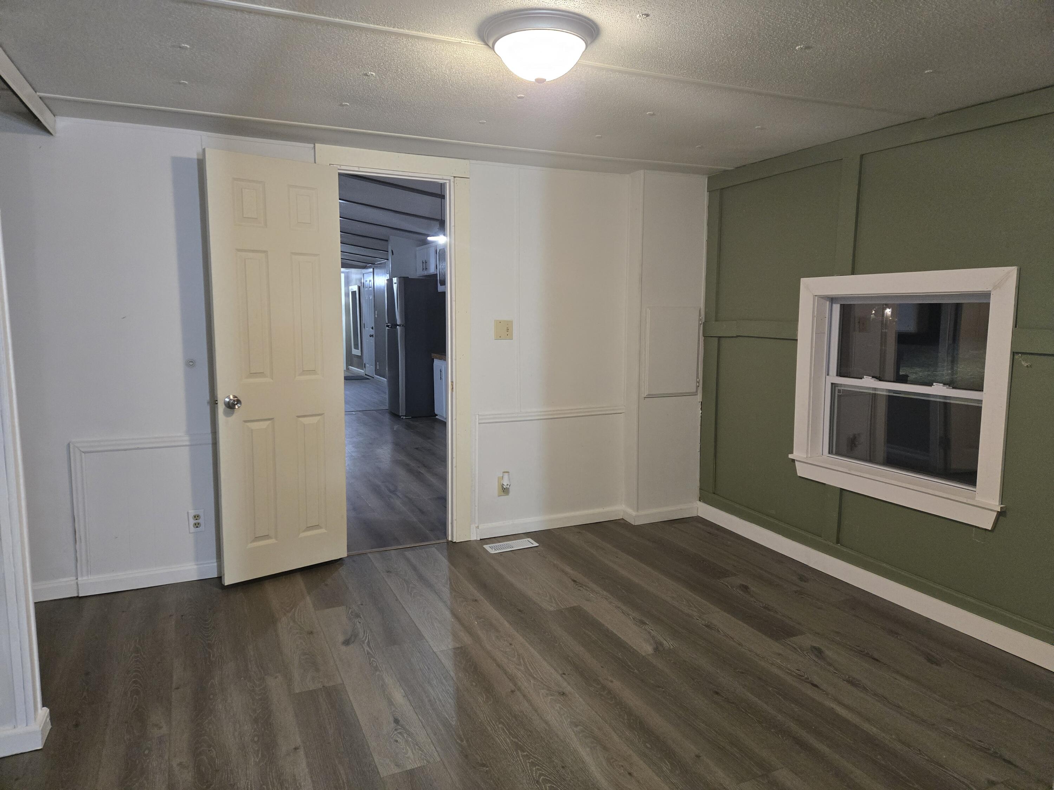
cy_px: 395
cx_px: 527
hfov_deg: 73.9
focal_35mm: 23
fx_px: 700
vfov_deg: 58.9
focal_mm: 5.4
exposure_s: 1/120
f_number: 1.8
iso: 800
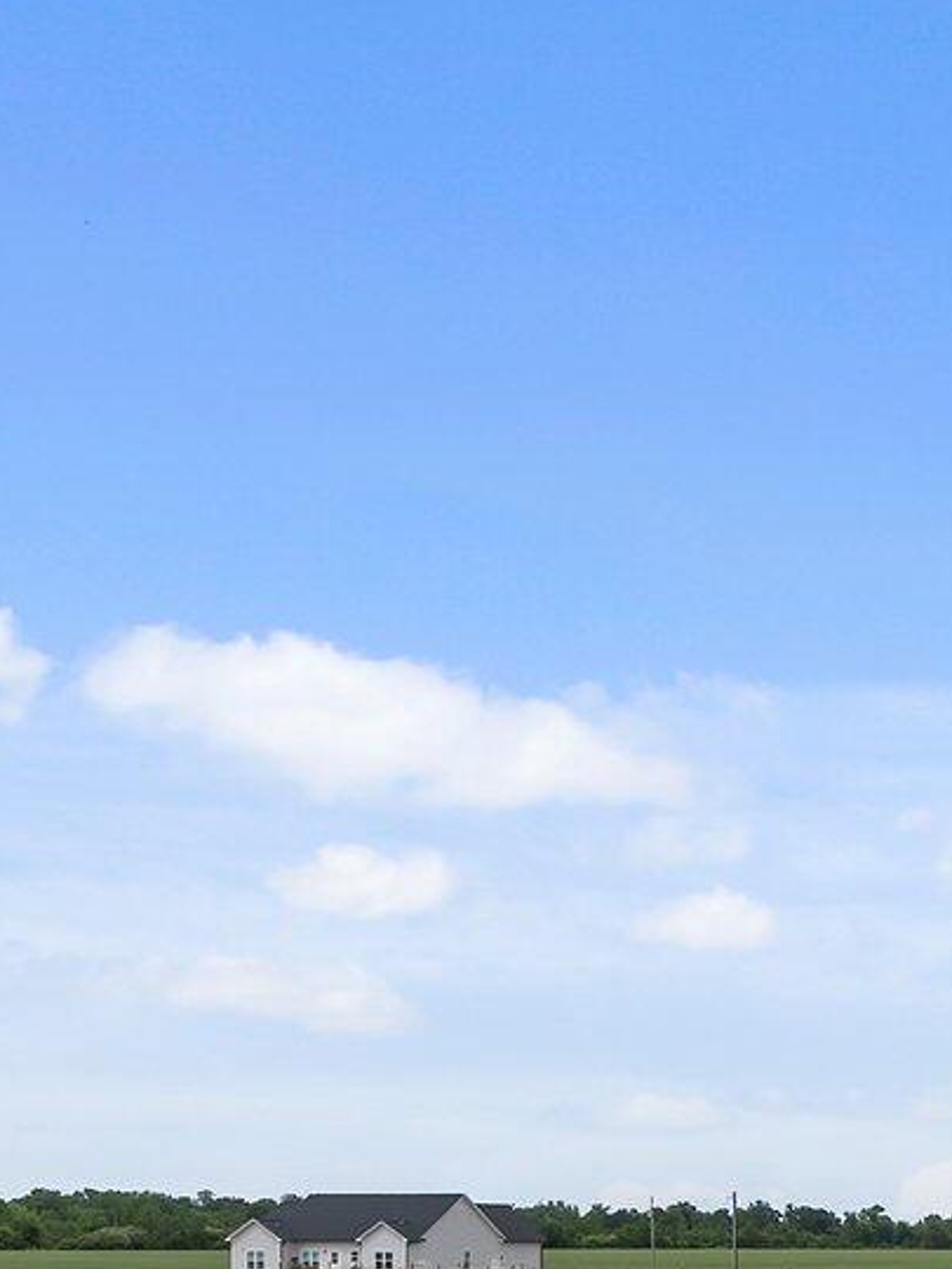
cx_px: 1420
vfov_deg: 34.3
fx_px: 1870
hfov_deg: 23.2
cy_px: 1258
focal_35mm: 51
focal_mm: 14
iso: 64
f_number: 7.1
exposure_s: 1/320
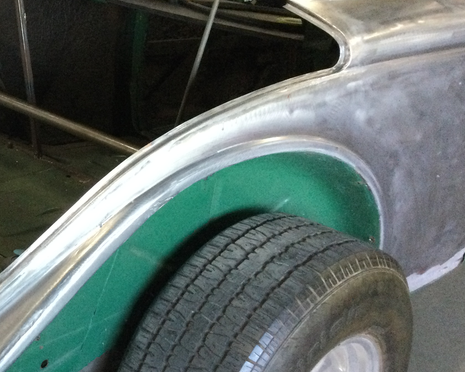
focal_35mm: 59
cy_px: 207
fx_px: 812
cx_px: 52
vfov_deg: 25.8
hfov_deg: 30.6
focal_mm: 3.3
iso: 200
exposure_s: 1/30
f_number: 2.4
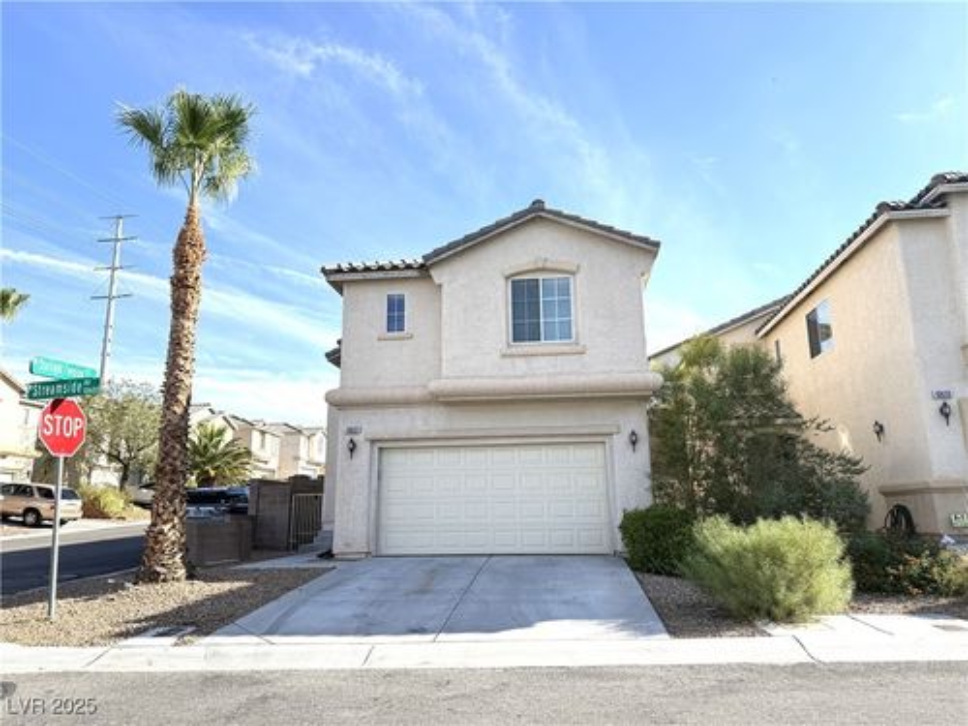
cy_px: 363
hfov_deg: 71.6
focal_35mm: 24
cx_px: 484
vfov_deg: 56.8
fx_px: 671
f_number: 1.78
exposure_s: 1/2370
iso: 80
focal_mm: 6.76
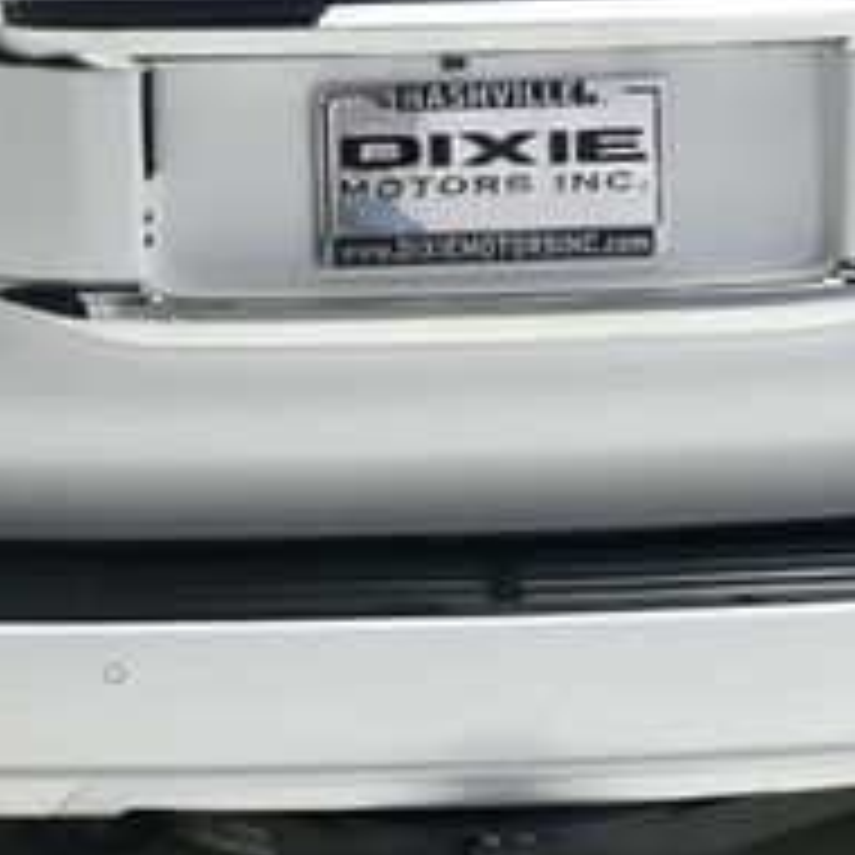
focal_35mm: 103
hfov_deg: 16.9
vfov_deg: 16.6
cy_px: 22
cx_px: 464
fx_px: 2878
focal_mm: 24
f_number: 13
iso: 100
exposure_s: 1/160
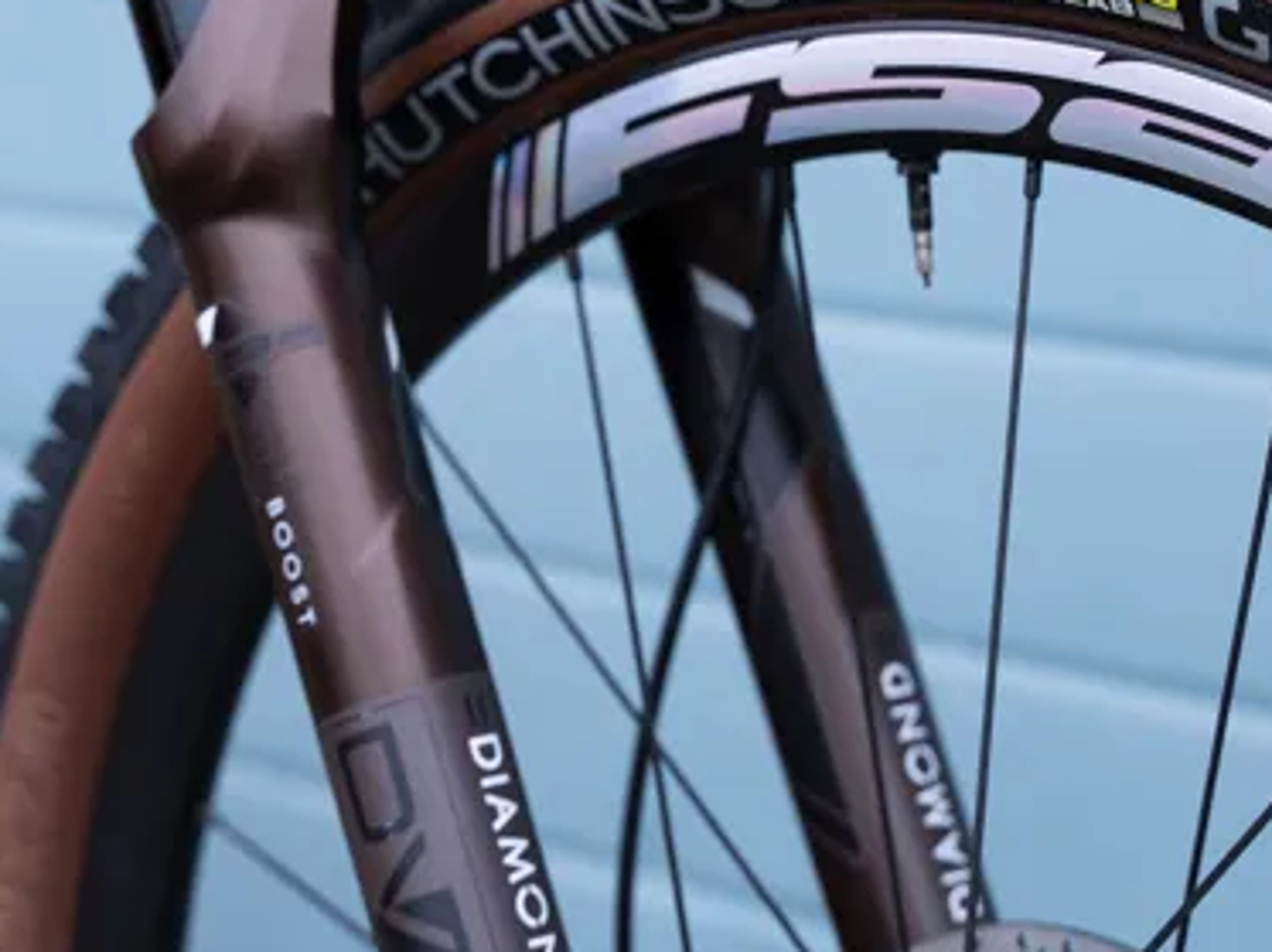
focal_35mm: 97
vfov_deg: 15.1
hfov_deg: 20.2
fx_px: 3561
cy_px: 176
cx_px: 760
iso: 500
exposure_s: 1/500
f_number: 3.5
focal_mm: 47
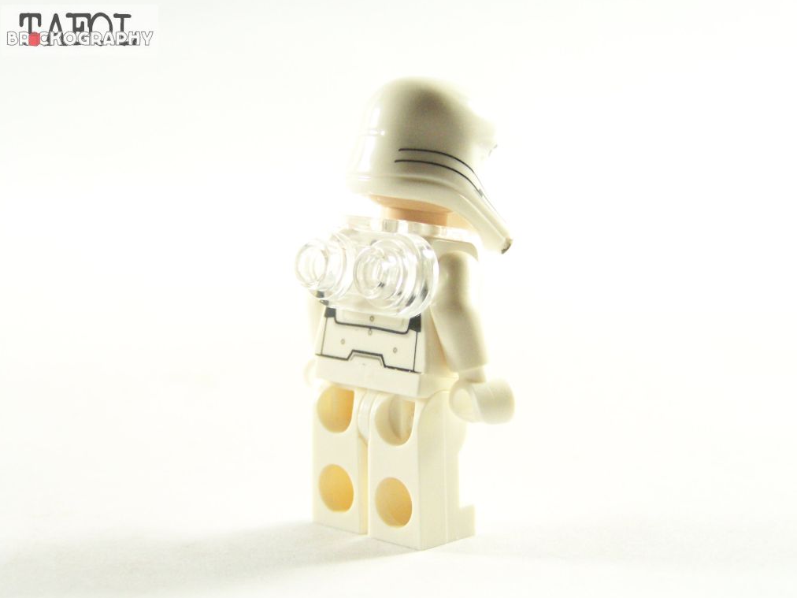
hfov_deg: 23.6
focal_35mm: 83
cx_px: 396
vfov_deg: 17.8
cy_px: 299
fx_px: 1911
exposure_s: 1/60
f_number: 3.2
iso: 400
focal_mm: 13.7
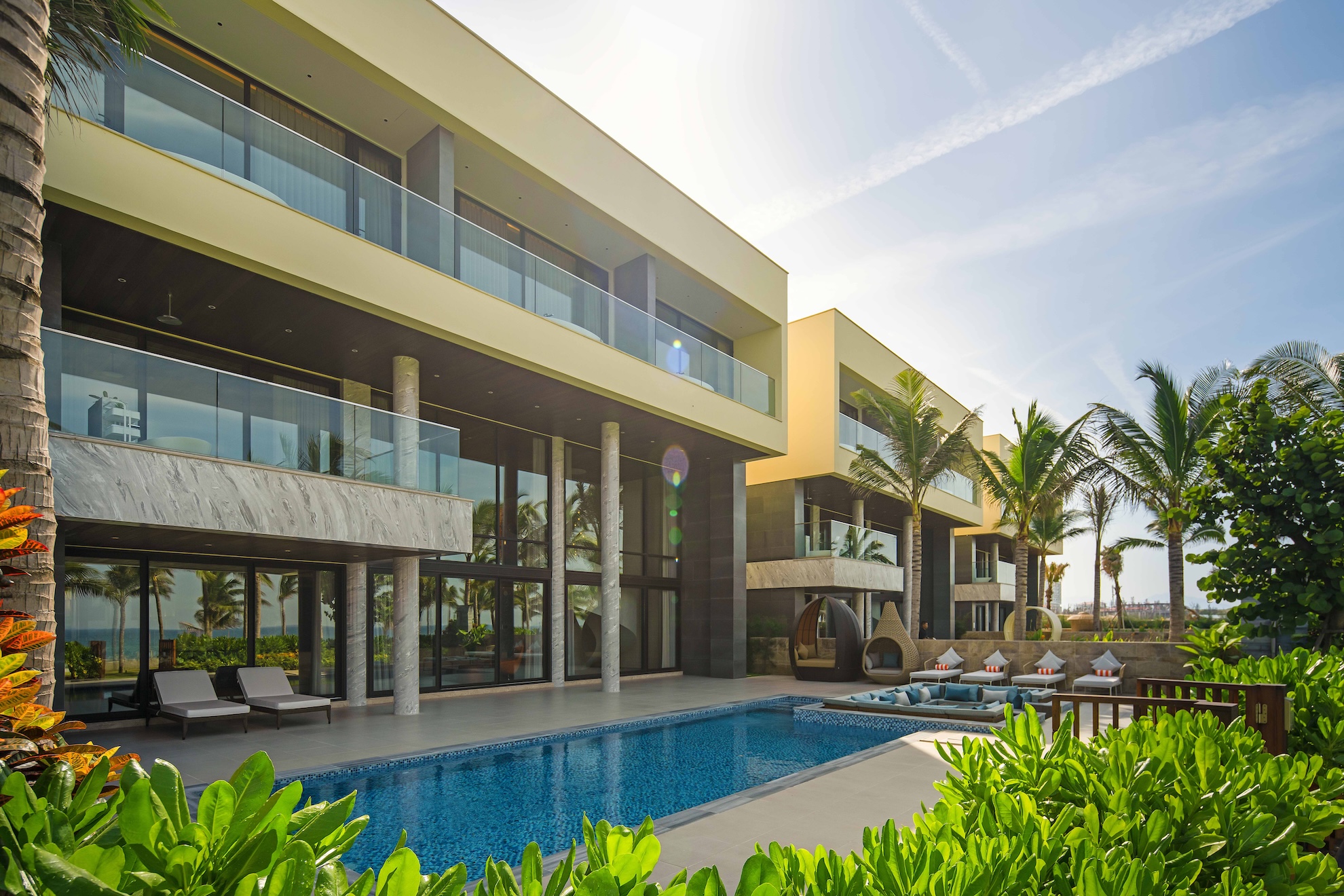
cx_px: 672
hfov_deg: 93.3
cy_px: 448
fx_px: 635
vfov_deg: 70.4
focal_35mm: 17
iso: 125
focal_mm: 17
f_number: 8
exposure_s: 1/500
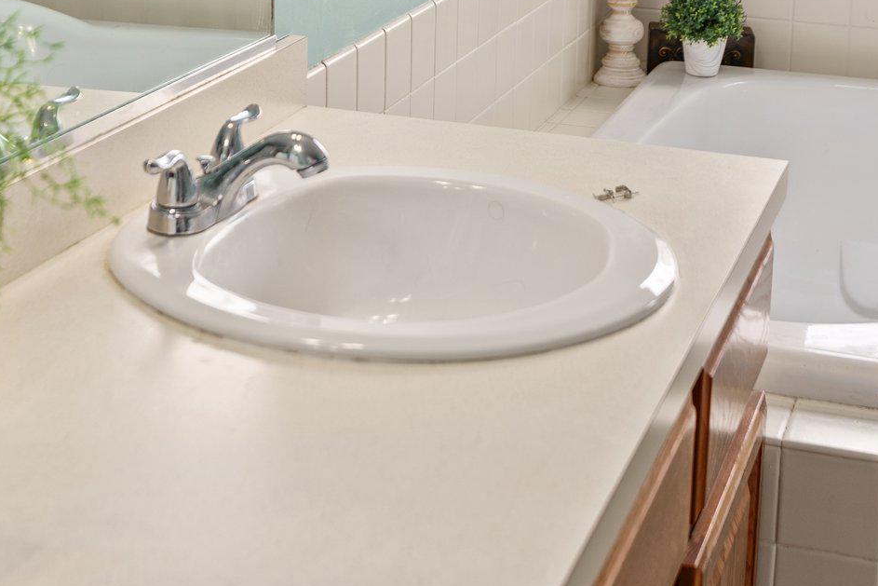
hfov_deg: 26.6
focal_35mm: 76
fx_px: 1854
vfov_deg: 17.5
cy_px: -19
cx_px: 383
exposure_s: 1/40
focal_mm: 35
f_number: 4
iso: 320
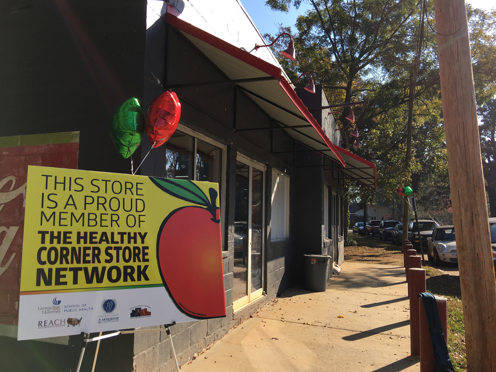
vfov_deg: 48.2
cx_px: 248
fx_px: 416
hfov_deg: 61.7
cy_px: 186
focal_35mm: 29
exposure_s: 1/855
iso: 25
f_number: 2.2
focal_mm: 4.15
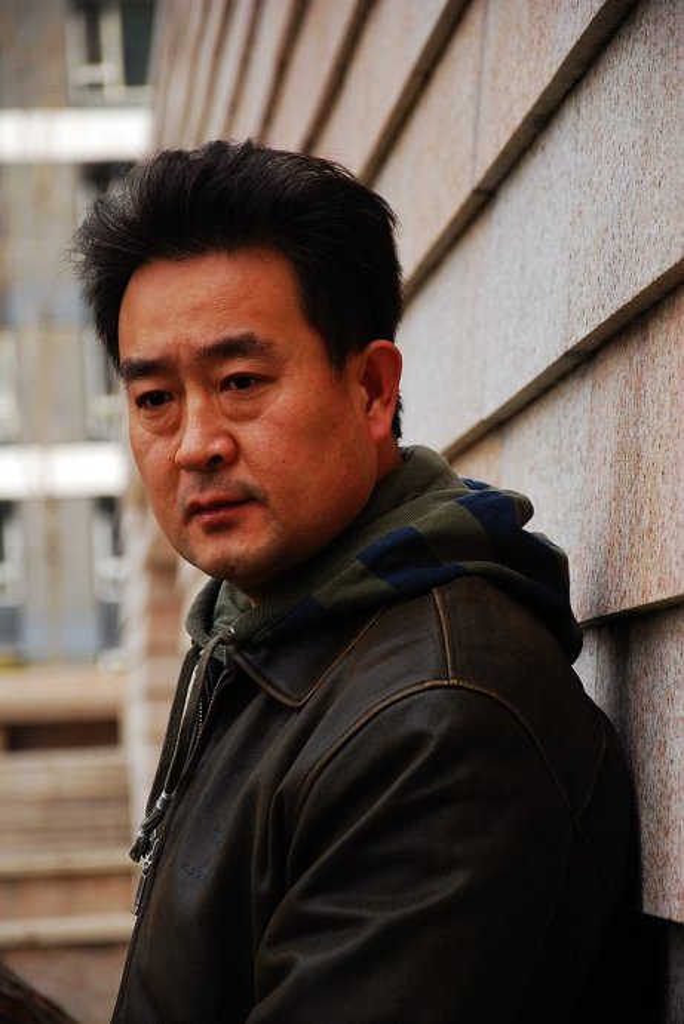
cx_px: 342
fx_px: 4482
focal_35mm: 158
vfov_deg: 13.0
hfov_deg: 8.7
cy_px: 512
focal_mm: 105
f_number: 5.6
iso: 100
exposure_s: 1/80
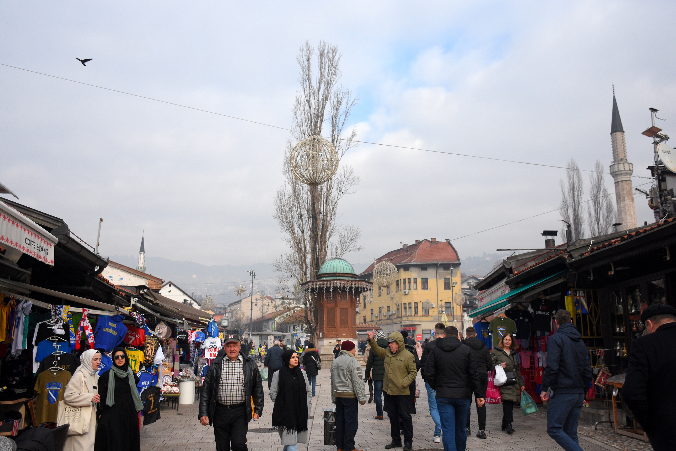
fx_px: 648
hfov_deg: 55.1
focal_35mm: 34
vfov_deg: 38.4
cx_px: 338
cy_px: 226
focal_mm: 23
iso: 800
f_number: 4.5
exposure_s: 1/4000
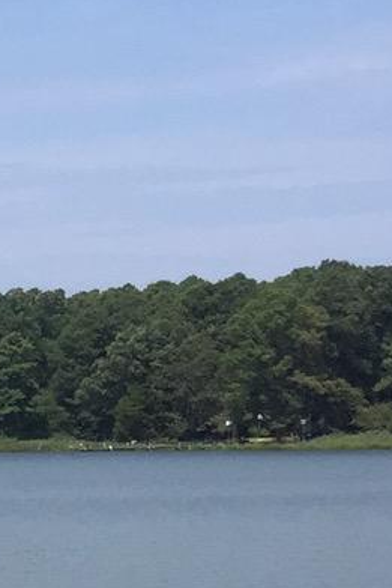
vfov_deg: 13.0
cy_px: 426
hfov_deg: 7.0
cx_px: -1081
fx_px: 2578
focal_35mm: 158
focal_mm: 4.15
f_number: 2.2
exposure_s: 1/2198
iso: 32
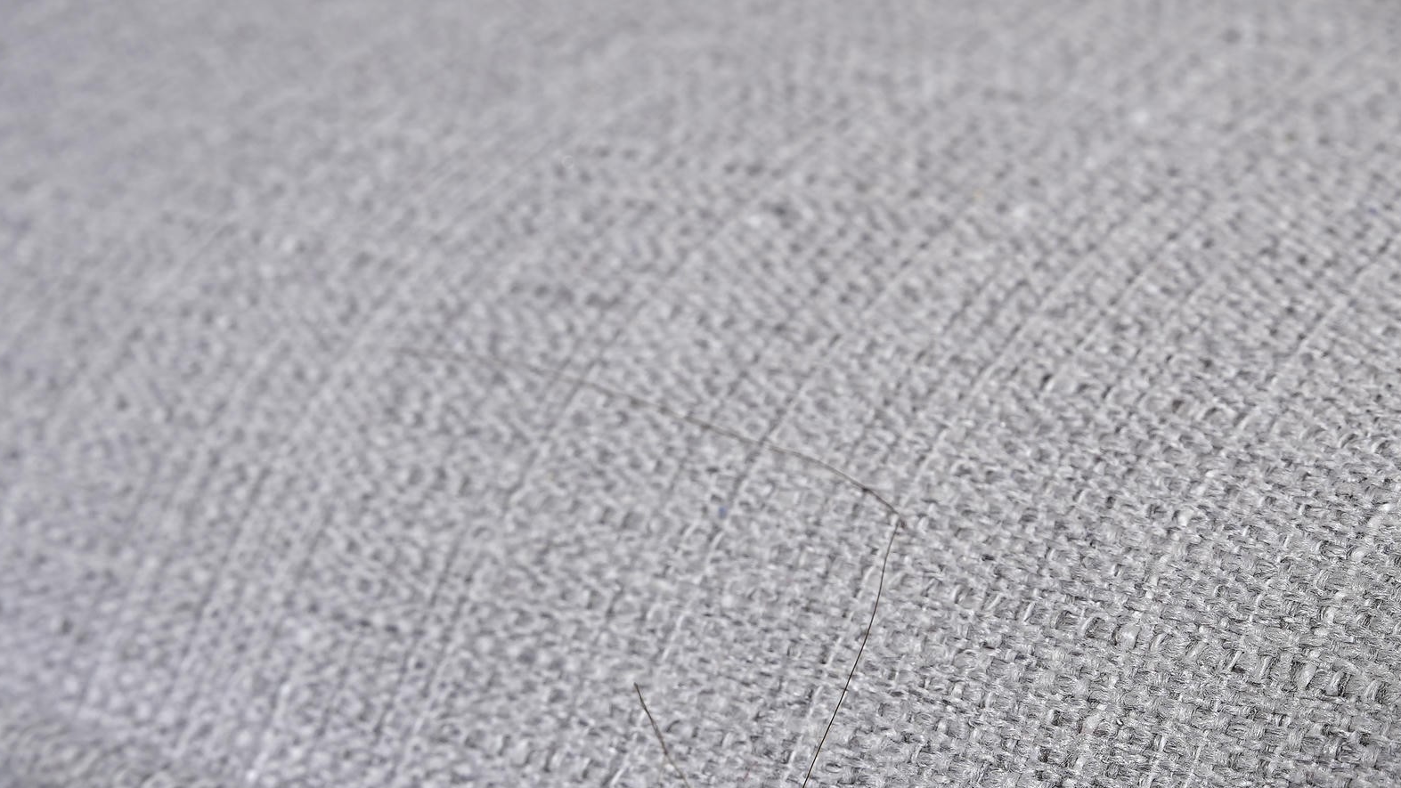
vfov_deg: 14.1
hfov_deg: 24.0
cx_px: 1463
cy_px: -45
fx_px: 3121
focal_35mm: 84
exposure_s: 1/125
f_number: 10
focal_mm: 36
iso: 100
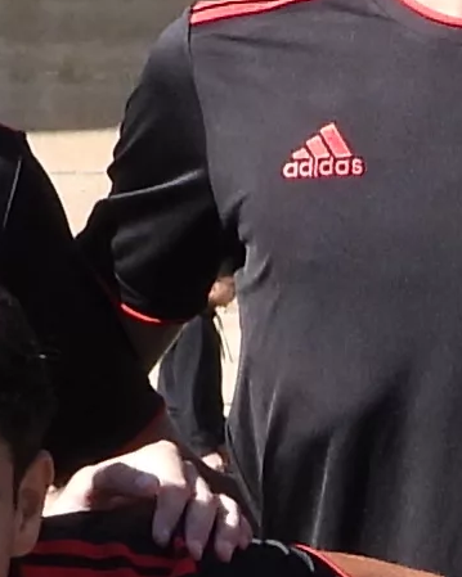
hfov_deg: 2.6
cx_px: 420
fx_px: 10276
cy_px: 703
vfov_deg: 3.2
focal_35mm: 601
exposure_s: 1/640
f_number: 3.5
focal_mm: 10.7
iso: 100
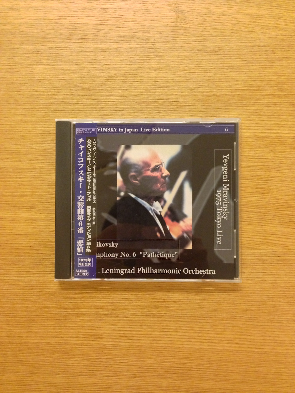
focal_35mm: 33
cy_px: 196
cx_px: 148
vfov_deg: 55.4
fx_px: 375
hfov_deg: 42.9
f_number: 2.4
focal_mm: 4.13
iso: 500
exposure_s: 1/15
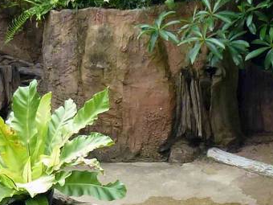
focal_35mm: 113
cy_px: 278
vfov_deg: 12.6
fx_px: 891
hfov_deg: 17.4
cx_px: 116
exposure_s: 1/60
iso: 160
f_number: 3.3
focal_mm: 4.3
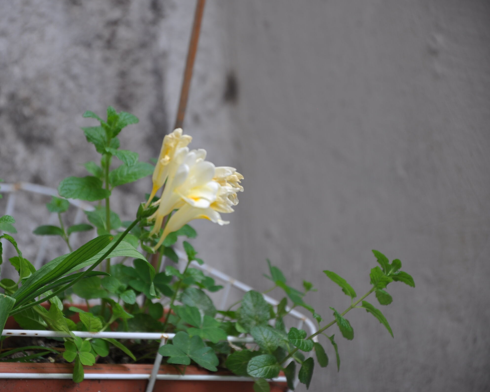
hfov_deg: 10.8
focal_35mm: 179
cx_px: 197
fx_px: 2589
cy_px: 195
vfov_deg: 8.7
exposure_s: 1/80
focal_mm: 105
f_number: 5.6
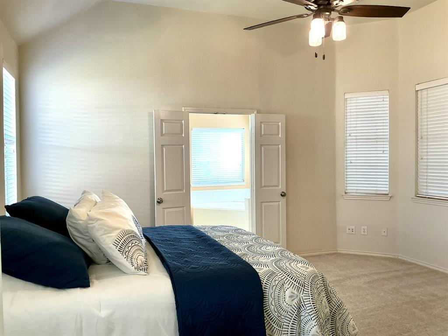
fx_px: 375
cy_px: 168
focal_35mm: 29
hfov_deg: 61.7
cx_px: 224
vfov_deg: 48.2
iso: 80
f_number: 1.8
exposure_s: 1/60
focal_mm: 3
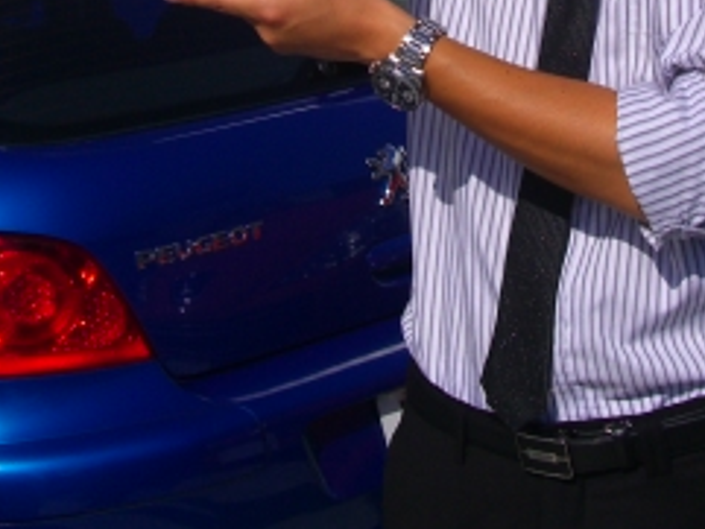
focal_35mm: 101
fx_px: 2058
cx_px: 418
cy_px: -117
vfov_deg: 14.2
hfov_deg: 19.4
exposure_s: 1/800
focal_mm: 7.9
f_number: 5.6
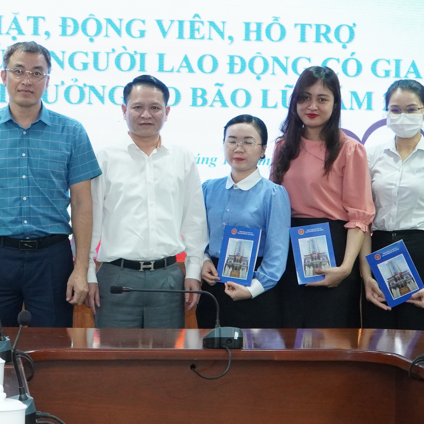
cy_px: 201
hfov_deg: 18.8
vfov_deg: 18.9
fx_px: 1275
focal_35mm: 92
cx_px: 133
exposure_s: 1/60
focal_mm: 30
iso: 2500
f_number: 9
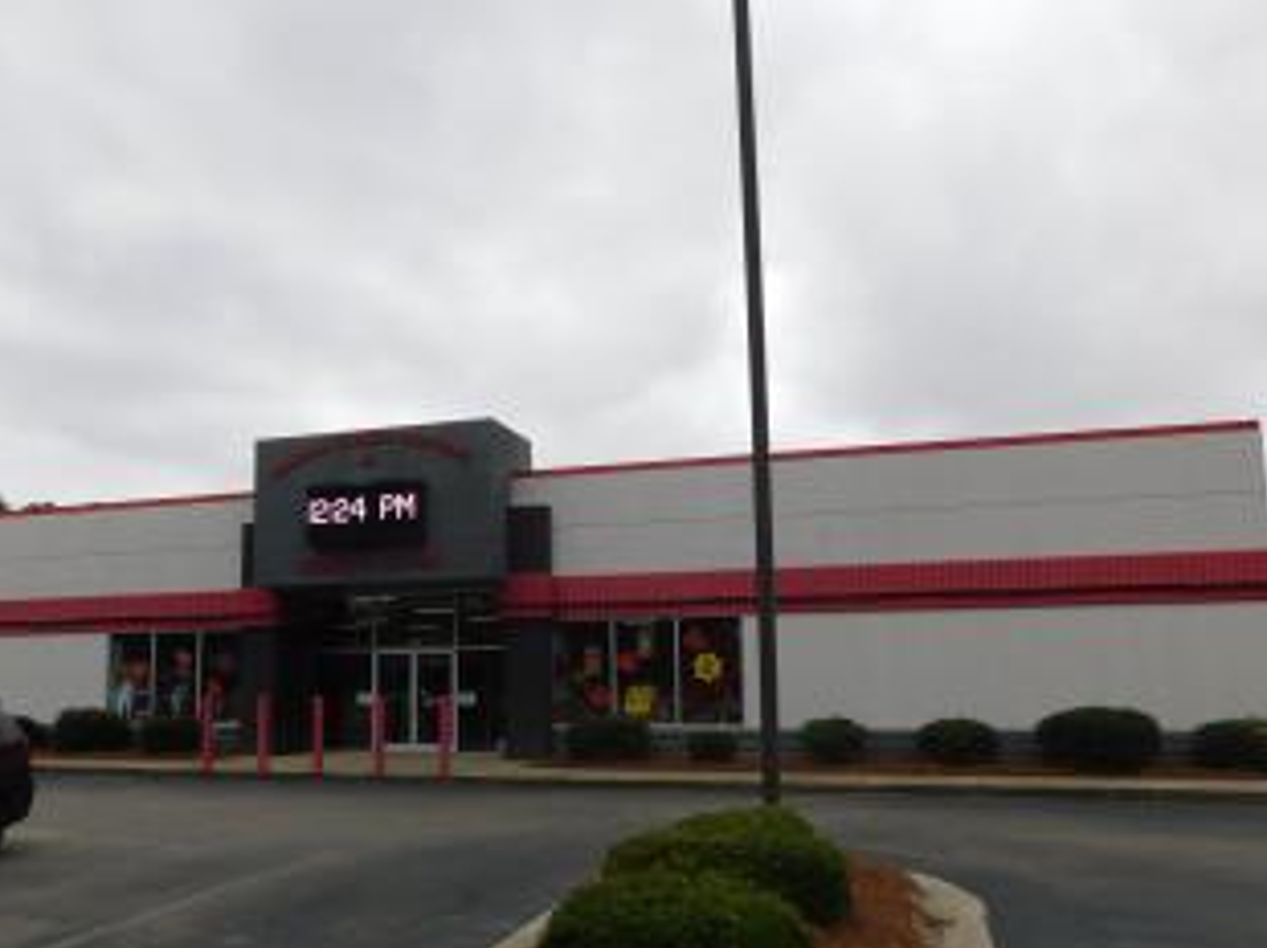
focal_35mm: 31
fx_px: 1134
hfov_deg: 58.0
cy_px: 548
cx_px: 519
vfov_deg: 45.2
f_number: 3
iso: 125
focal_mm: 4.1
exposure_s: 1/800
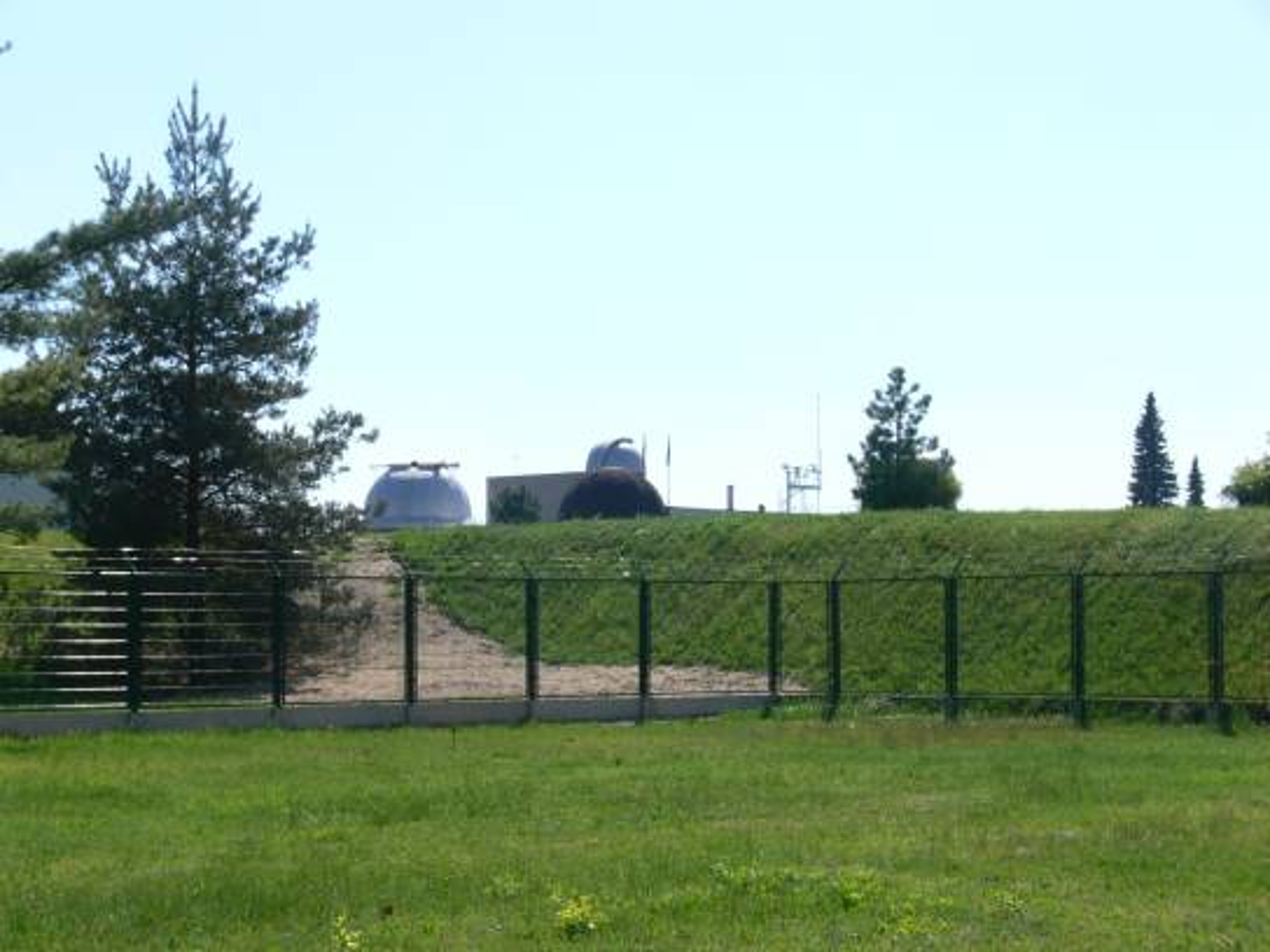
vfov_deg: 20.7
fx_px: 2605
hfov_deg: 27.4
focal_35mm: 71
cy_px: 476
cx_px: 635
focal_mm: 15.1
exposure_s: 1/400
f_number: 5.6
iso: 100
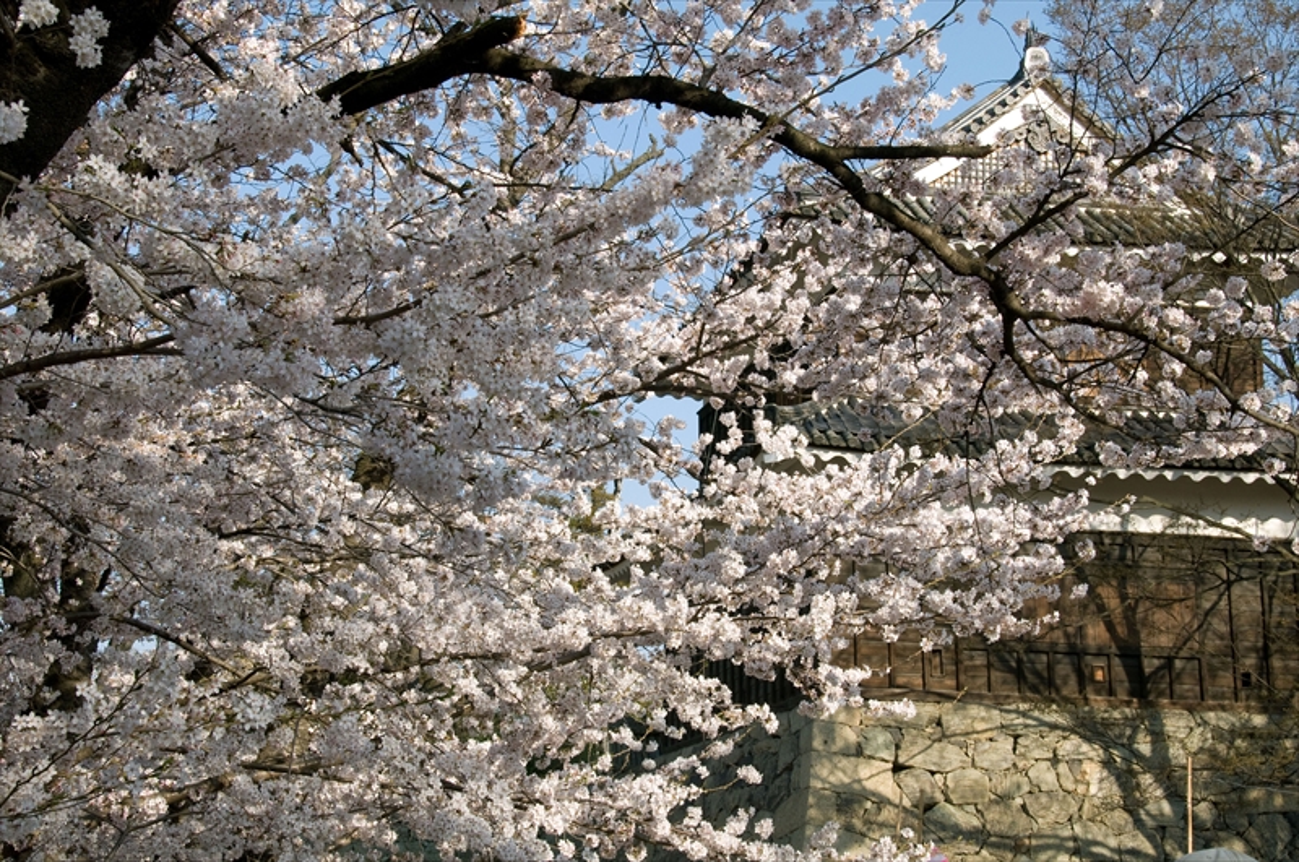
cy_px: 431
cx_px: 650
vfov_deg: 3.4
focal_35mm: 405
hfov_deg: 5.1
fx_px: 14593
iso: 200
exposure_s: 1/125
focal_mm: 270
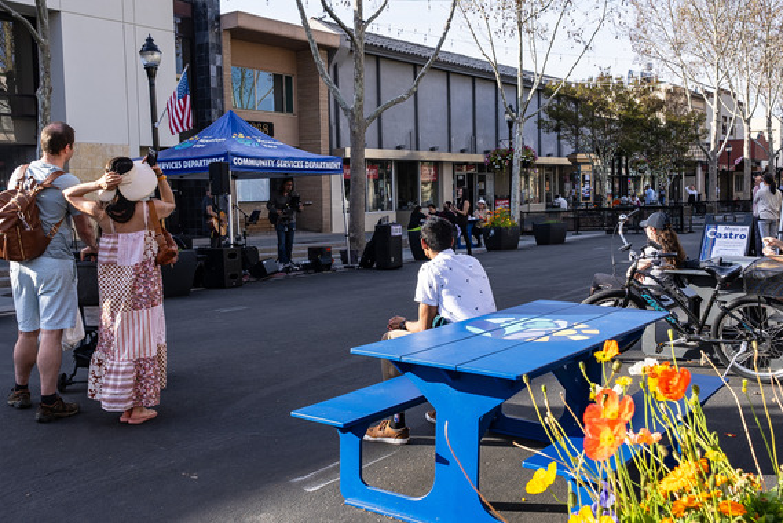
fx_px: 783
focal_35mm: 36
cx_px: 392
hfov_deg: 53.1
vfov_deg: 36.9
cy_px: 262
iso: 80
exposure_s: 1/160
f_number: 5
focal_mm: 24
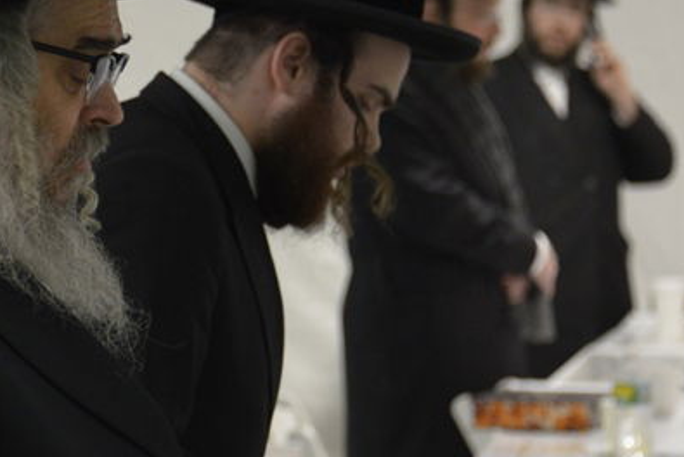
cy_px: 245
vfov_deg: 5.1
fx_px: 5172
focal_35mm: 272
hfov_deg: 7.5
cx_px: 94
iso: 2000
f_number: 5.3
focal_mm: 105
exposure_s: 1/100
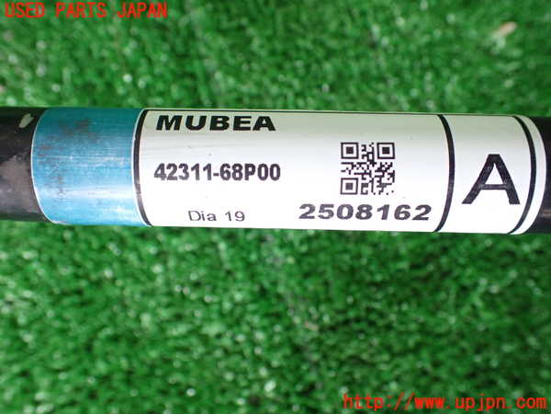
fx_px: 478
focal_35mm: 30
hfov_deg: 60.0
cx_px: 276
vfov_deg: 46.8
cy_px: 207
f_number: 2.3
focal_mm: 5.4
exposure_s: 1/125
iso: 640
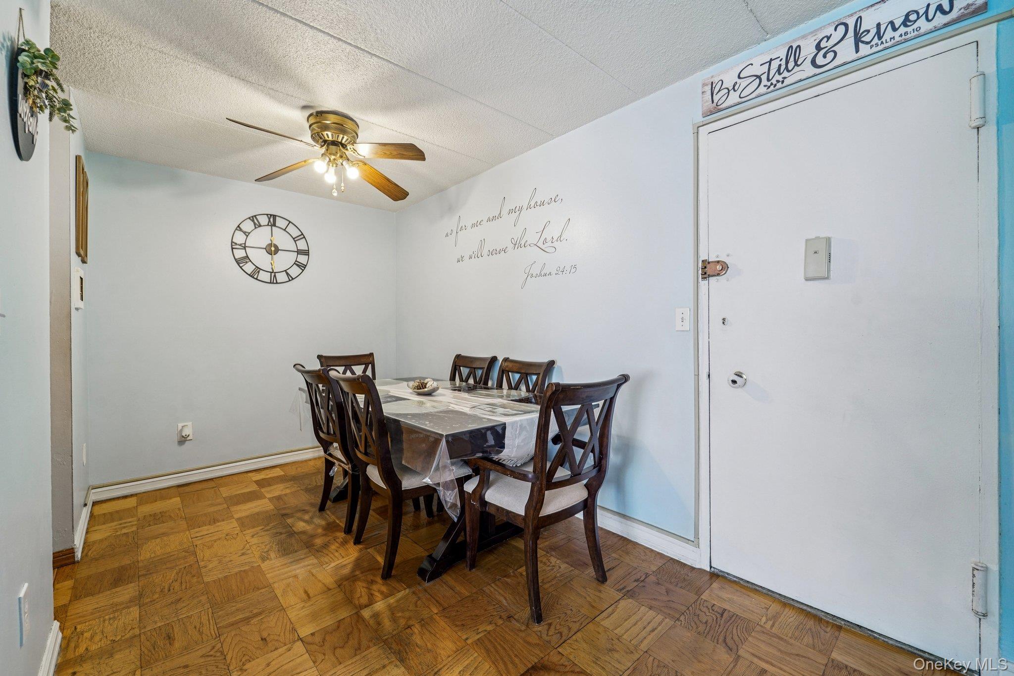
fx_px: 394
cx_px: 507
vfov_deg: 81.2
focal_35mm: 14
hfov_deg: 104.3
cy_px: 338
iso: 400
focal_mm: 14
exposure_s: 1/10
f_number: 8
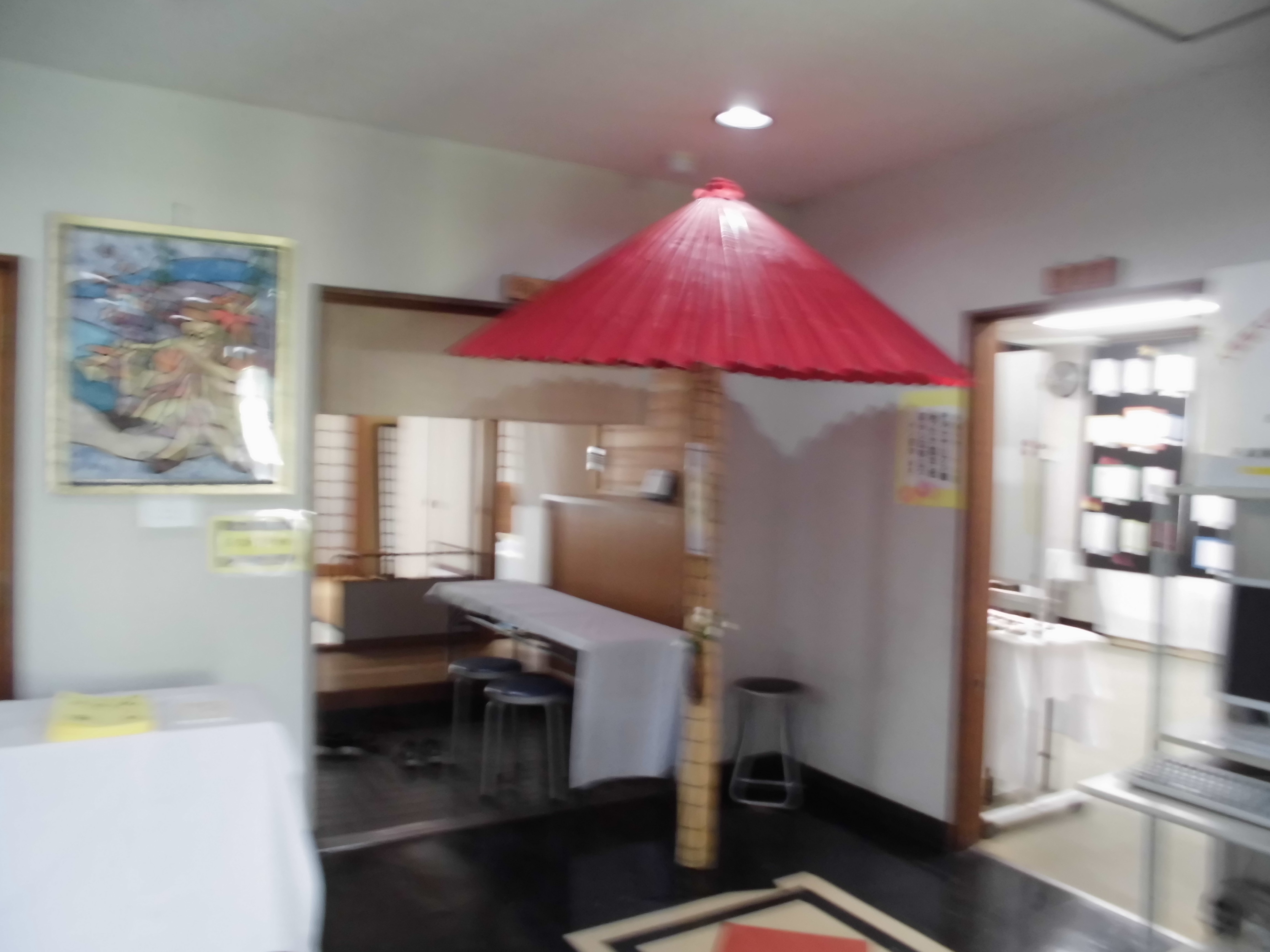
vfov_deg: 53.1
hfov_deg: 67.3
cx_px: 635
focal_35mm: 26
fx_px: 954
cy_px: 476
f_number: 3.5
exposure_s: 1/10
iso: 400
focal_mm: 4.6
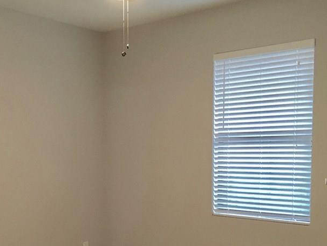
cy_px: 182
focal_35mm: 49
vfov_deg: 29.3
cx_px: 81
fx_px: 463
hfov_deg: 37.9
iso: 160
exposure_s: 1/30
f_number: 2.2
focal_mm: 4.15
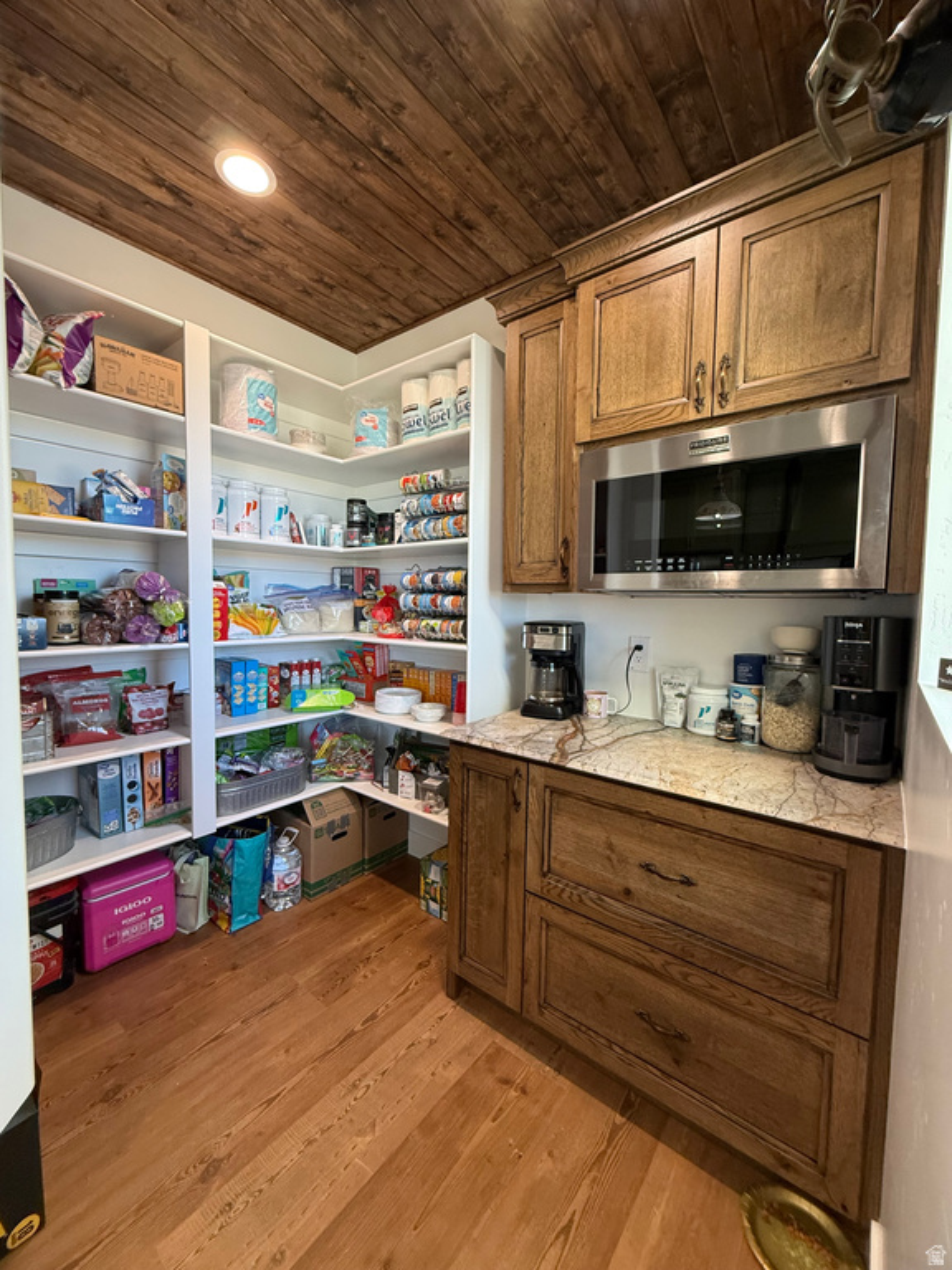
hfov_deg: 85.7
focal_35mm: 14
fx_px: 513
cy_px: 635
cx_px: 476
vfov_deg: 102.1
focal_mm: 2.22
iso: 200
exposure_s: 1/120
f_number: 2.2
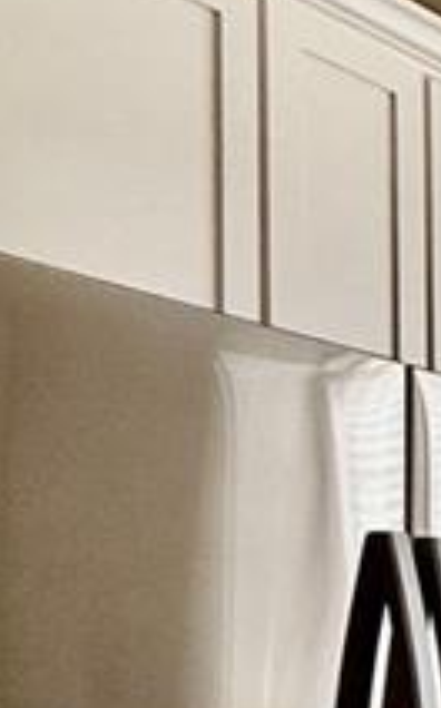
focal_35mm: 84
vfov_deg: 23.5
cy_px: 725
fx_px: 1620
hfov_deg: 10.1
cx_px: 1420
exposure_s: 1/121
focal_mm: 2.22
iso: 64
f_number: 2.2
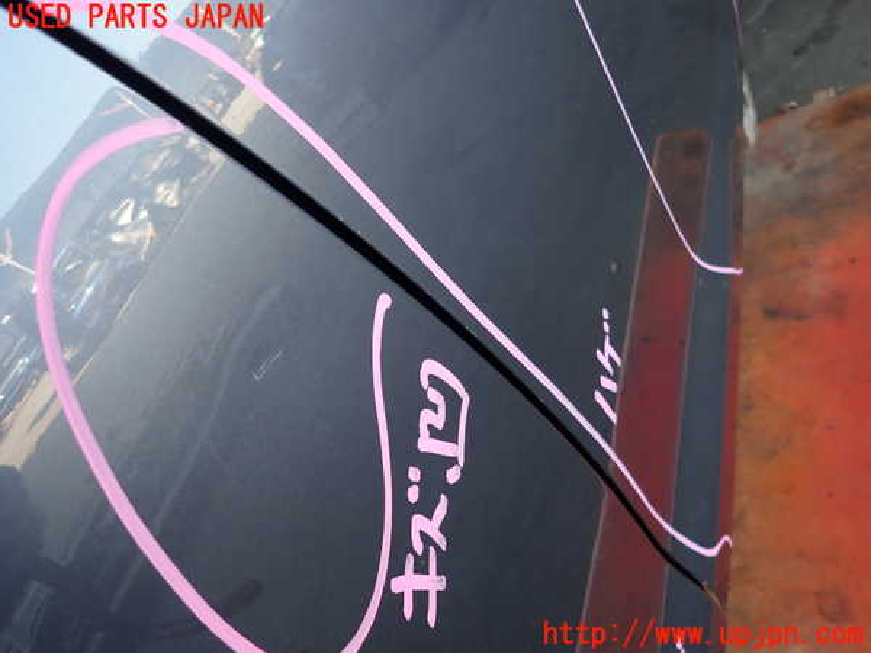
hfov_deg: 69.4
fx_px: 629
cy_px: 326
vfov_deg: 54.9
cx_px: 436
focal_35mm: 25
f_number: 2
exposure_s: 1/100
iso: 100
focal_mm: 4.5
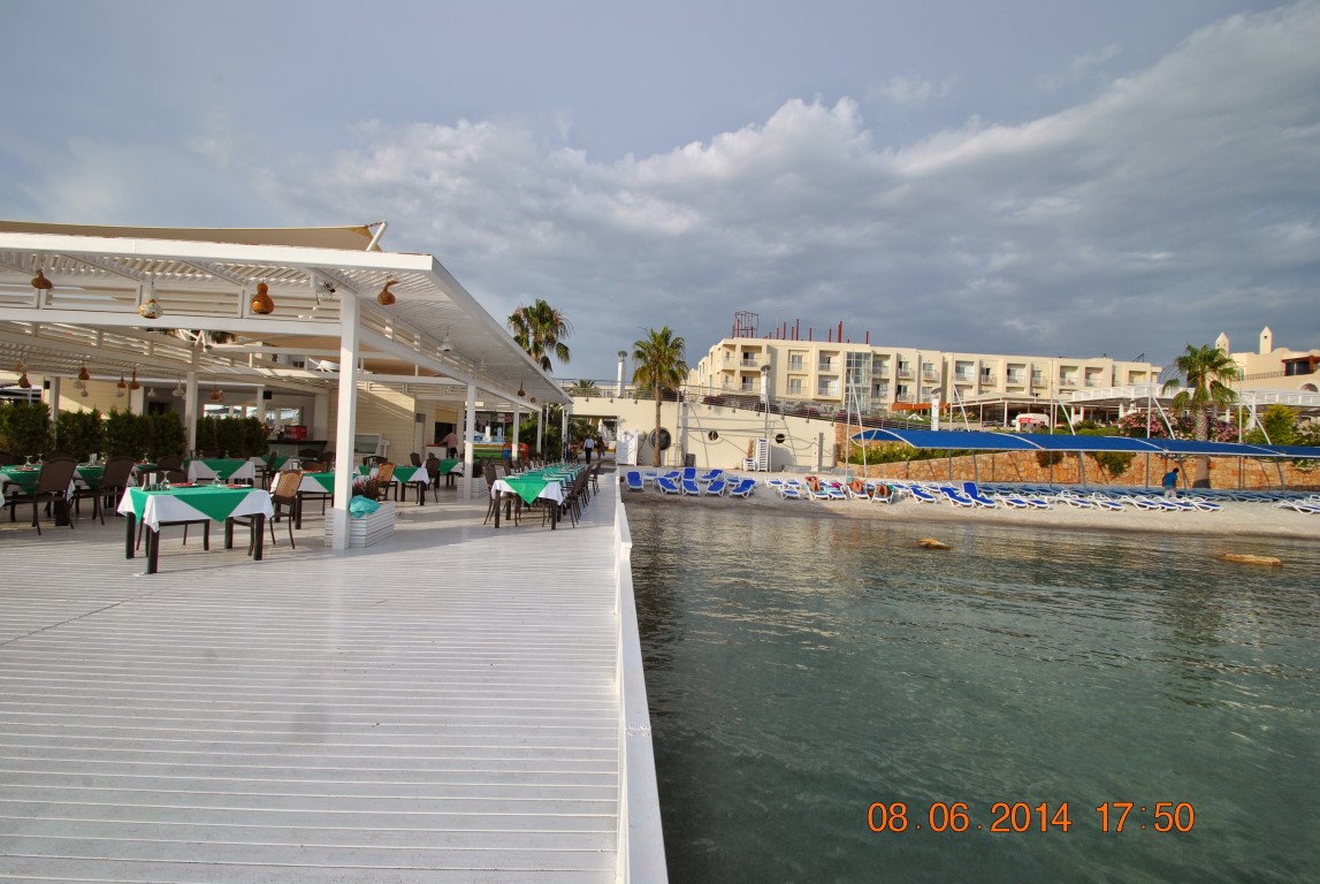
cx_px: 660
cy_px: 442
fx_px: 551
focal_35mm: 15
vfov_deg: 77.5
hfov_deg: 100.3
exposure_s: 1/320
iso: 100
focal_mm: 10
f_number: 9
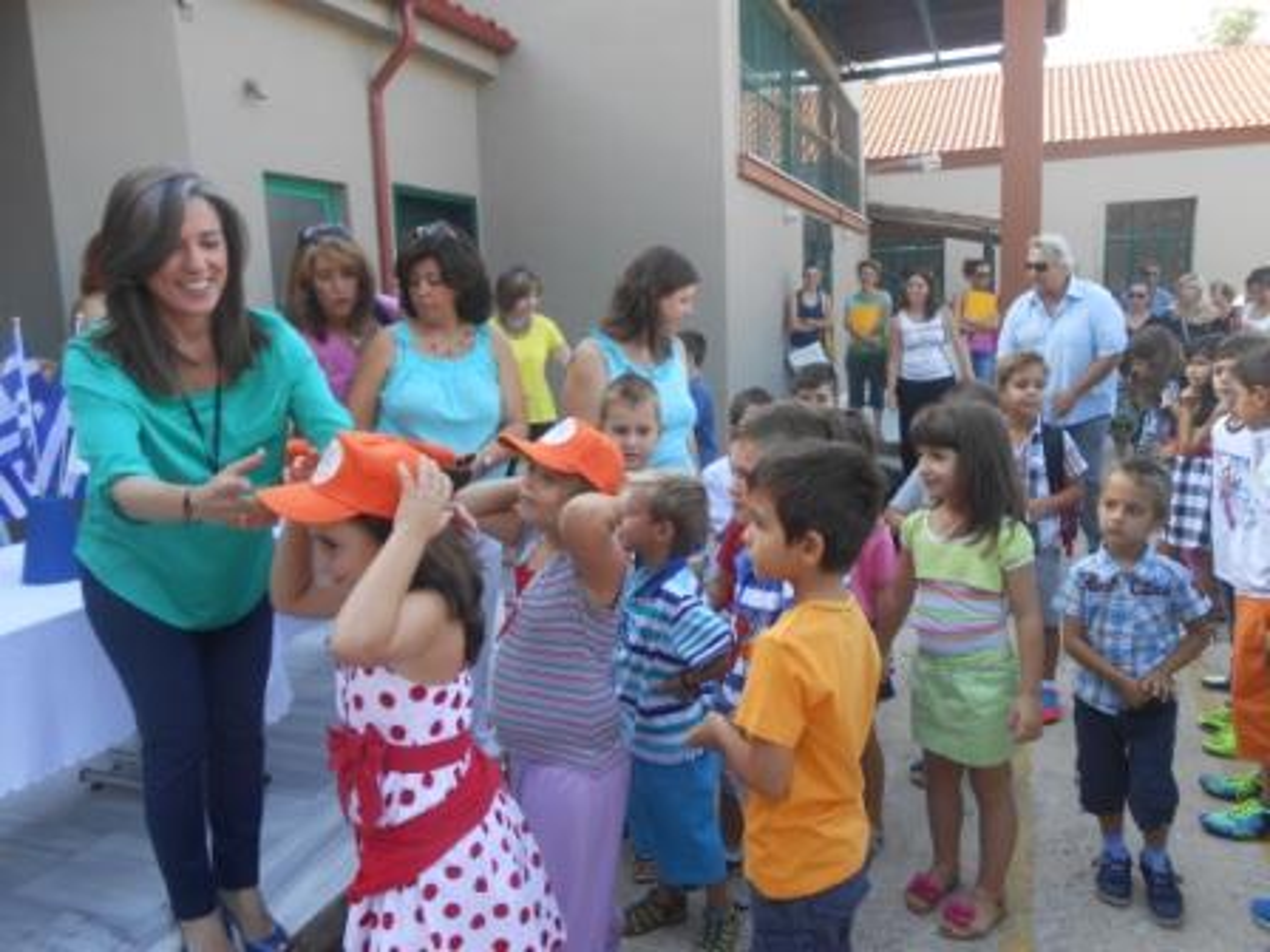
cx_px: 635
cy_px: 476
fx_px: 954
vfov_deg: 53.1
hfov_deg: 67.3
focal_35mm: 26
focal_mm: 4.6
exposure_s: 1/80
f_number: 3.5
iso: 80
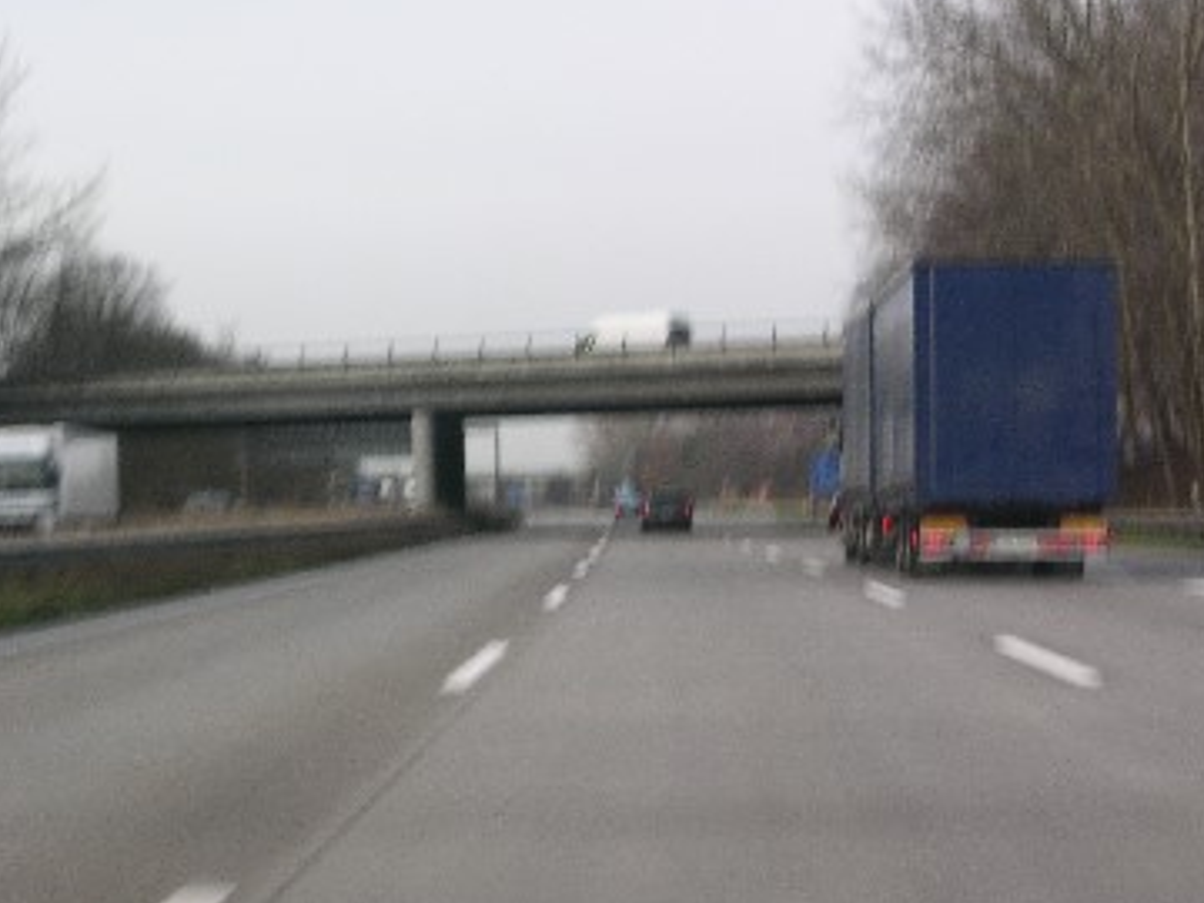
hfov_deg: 17.3
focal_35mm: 114
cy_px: 398
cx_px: 527
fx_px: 3965
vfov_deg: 13.0
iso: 50
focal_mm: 17.8
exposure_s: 1/68.1
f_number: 4.7
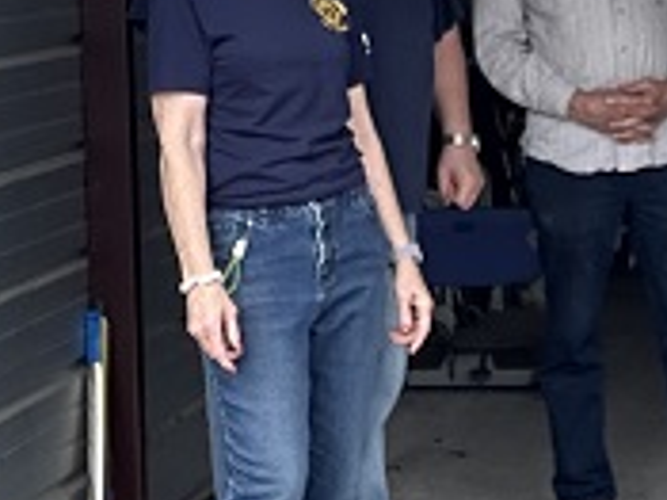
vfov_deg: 12.8
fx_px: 2157
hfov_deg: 17.5
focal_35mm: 112
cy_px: -128
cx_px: 469
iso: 25
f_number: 1.9
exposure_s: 1/311
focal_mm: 2.69
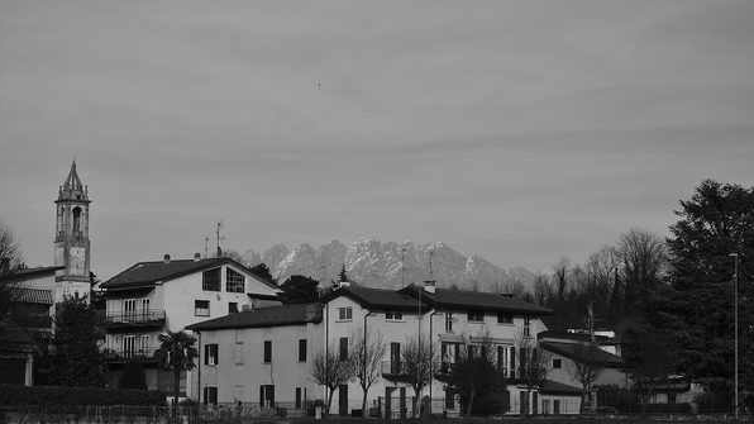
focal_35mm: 98
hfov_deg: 21.8
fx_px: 1959
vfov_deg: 12.3
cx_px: 377
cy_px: 221
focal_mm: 62
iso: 125
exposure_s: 1/640
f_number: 8
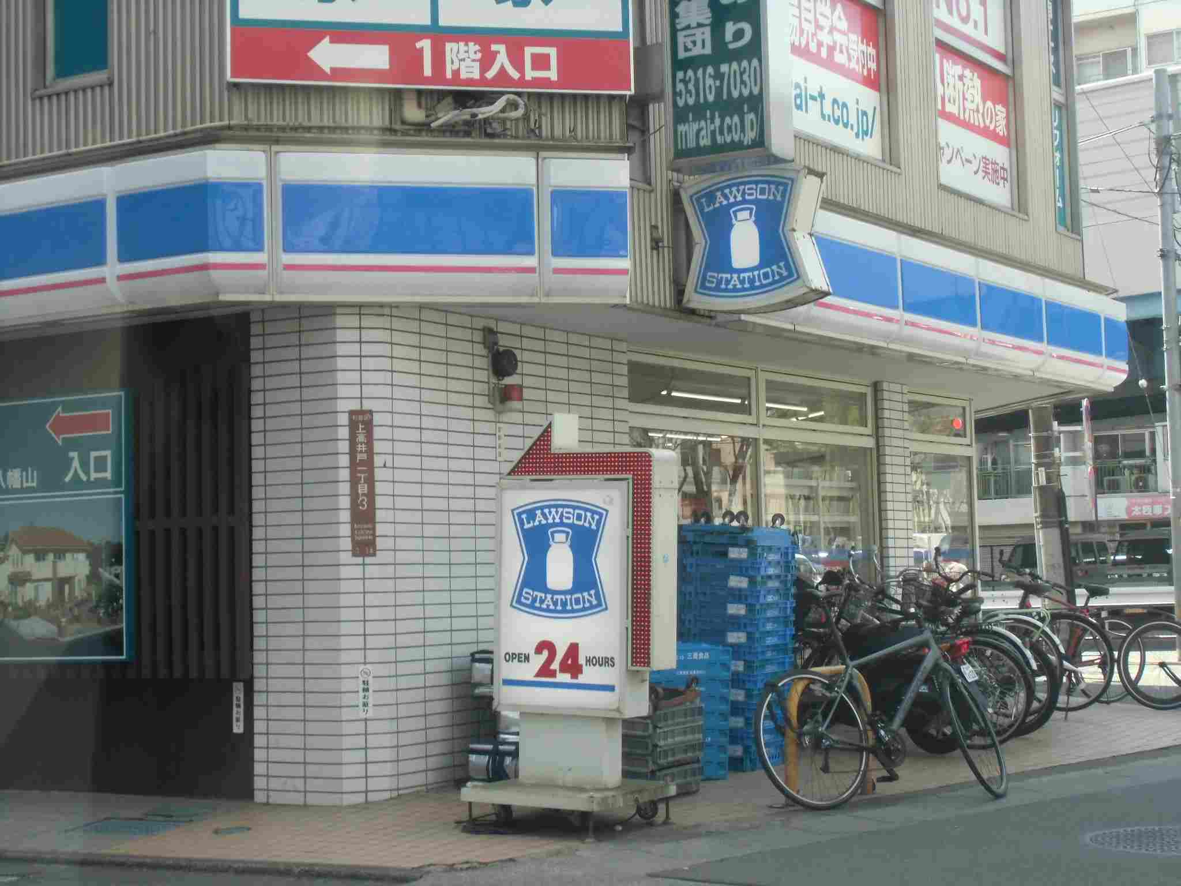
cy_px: 443
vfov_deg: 23.3
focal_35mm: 63
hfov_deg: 30.7
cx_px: 590
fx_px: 2149
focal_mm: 11.17
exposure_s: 1/80
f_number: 4.6
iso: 100
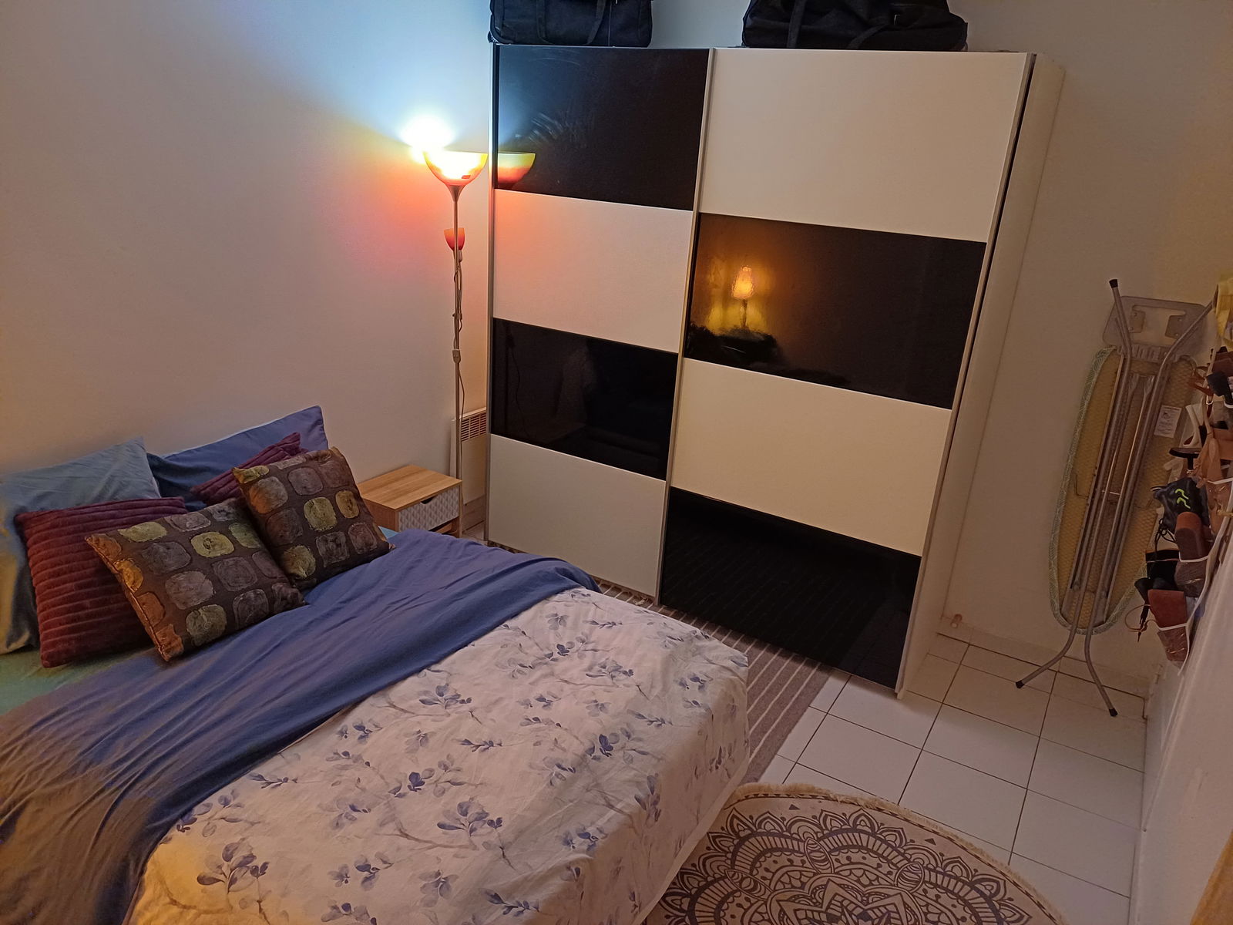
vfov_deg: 54.9
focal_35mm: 25
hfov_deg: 69.4
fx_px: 890
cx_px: 616
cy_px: 462
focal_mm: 4.65
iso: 500
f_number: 1.8
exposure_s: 1/25
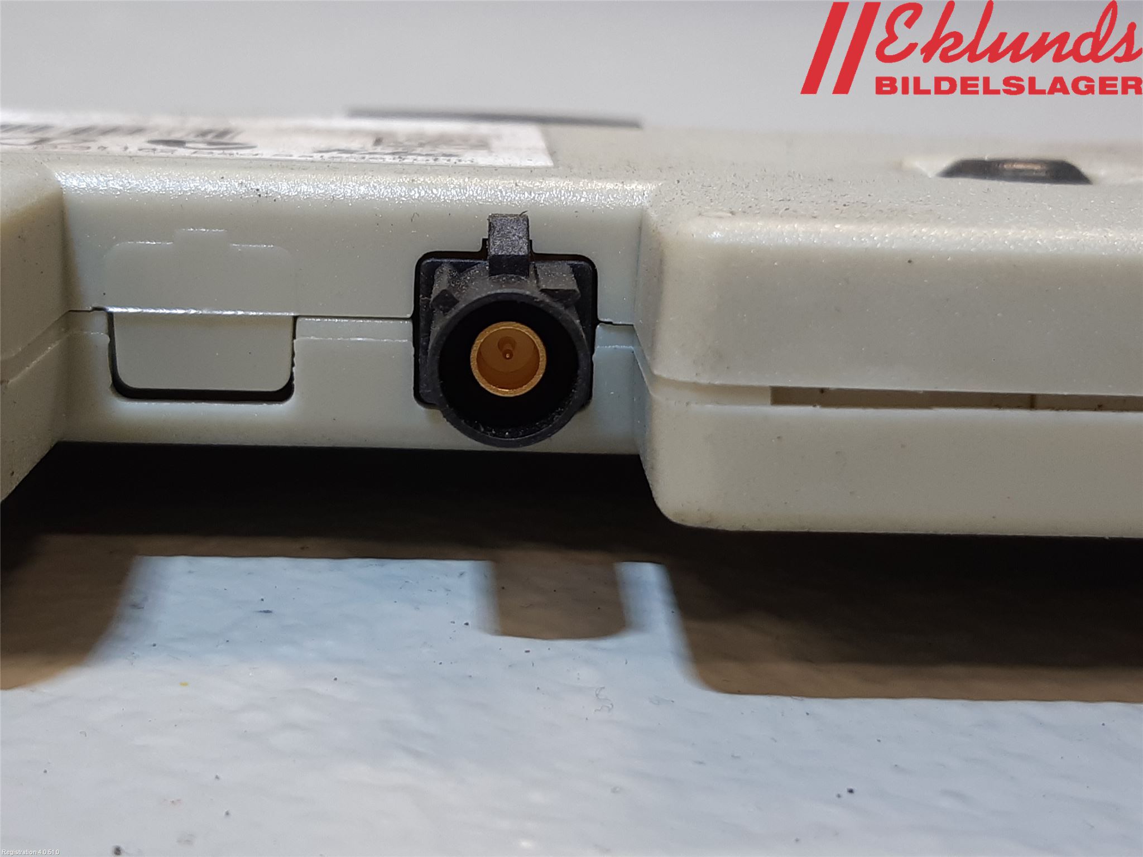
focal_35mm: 26
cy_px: 428
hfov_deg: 67.3
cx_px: 572
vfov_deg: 53.1
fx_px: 859
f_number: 1.7
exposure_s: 1/50
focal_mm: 3.93
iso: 64
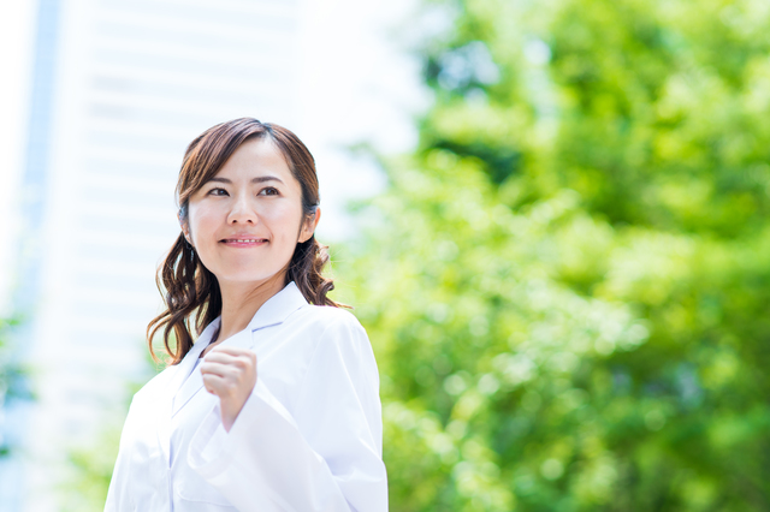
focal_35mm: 85
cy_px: 256
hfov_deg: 23.9
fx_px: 1817
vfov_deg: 16.1
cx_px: 385
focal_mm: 85
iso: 200
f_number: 3.2
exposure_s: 1/250
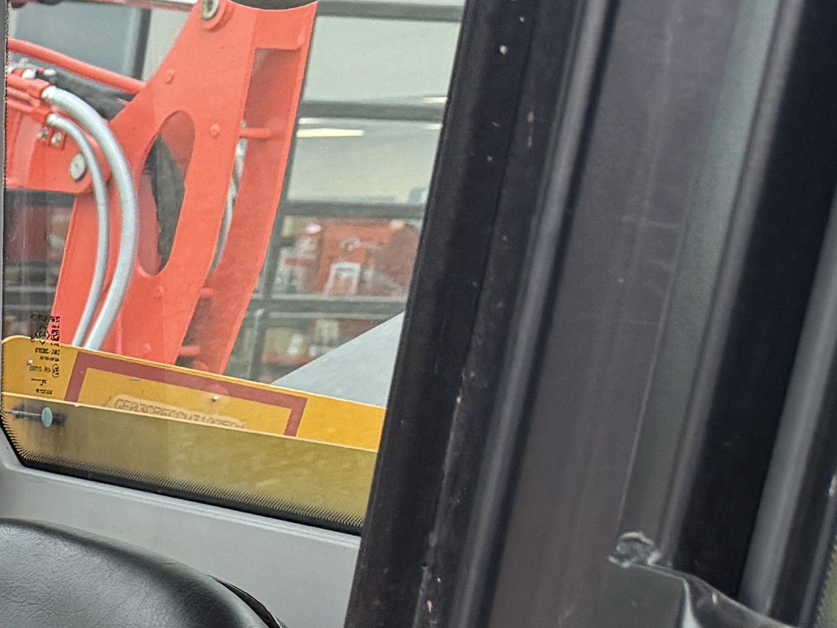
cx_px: -1029
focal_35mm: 110
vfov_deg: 12.7
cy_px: 991
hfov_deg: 13.9
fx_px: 2660
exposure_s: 1/222
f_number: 1.78
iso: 125
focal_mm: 6.76
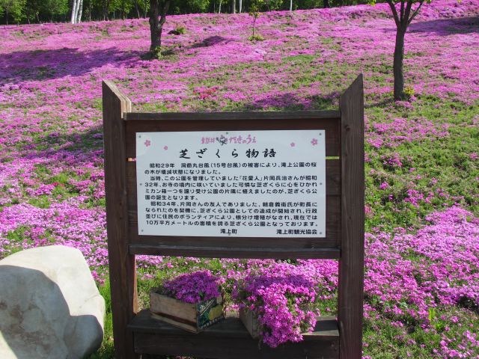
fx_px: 387
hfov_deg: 63.4
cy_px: 180
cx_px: 240
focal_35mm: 28
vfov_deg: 49.7
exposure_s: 1/200
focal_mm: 7.2
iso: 50
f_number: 5
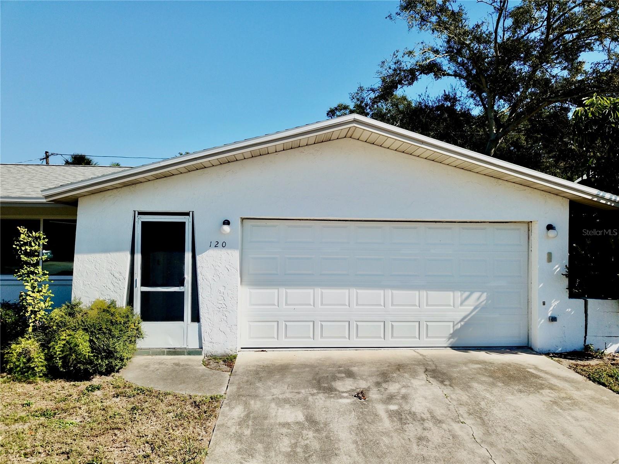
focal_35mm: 26
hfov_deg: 67.3
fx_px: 465
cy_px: 232
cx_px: 310
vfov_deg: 53.1
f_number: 2.2
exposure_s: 1/1316
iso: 100
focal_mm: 4.73
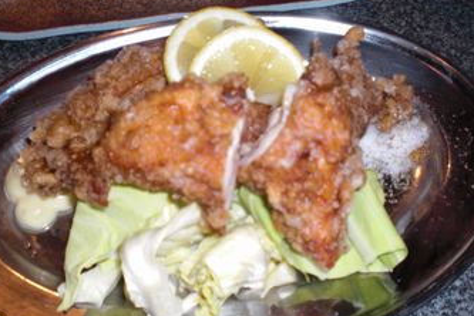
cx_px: 231
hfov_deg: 47.4
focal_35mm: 41
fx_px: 540
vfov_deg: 32.6
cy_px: 174
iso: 200
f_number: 3.1
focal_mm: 6.3
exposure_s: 1/30
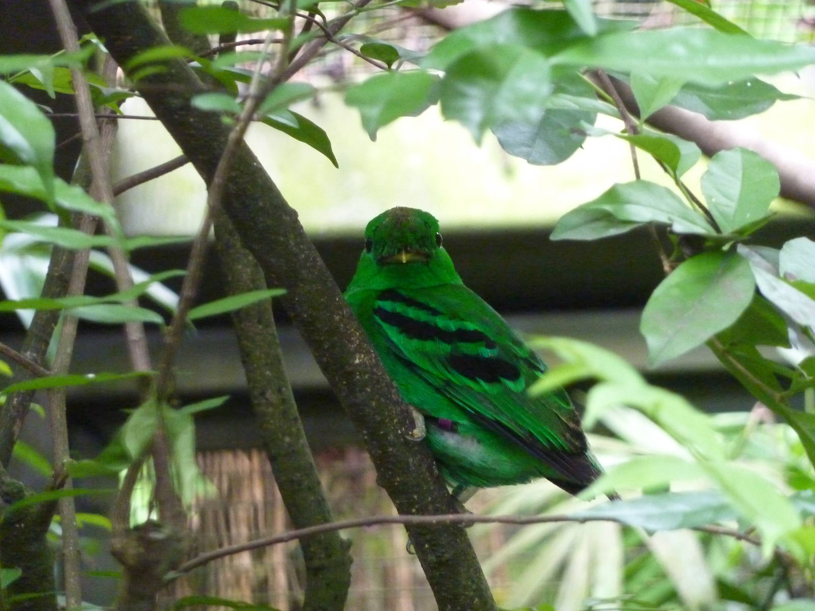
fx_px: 7063
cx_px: 408
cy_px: 306
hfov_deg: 6.6
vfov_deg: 5.0
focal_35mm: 300
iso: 800
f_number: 4.9
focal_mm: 49.2
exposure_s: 1/30
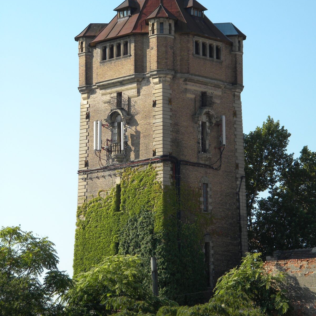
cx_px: 158
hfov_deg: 14.1
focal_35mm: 124
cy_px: 145
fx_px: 1281
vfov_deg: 14.1
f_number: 4.7
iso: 110
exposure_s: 1/535
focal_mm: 19
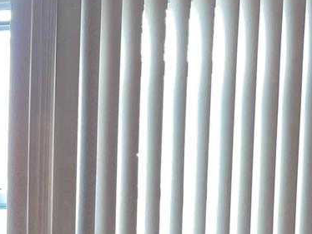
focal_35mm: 100
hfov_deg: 17.5
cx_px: -163
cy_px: 253
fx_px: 902
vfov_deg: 14.5
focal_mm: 4.2
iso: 50
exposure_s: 1/5
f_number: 1.6
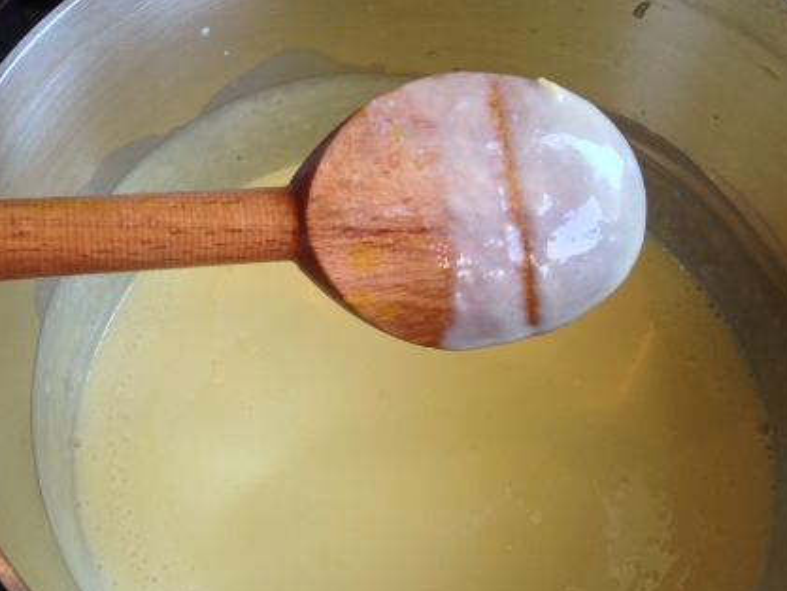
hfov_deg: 48.9
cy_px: 276
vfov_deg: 37.7
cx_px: 345
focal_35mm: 38
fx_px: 864
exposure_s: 1/30
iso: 64
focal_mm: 4.12
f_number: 2.4
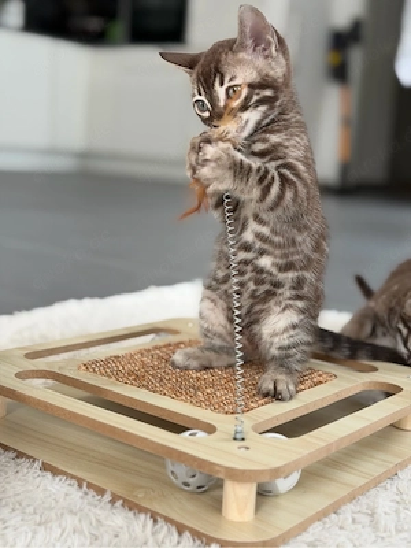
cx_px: 206
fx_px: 760
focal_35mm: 48
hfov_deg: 30.3
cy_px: 274
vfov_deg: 39.7
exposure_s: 1/67
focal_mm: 6.76
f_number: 1.78
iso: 100
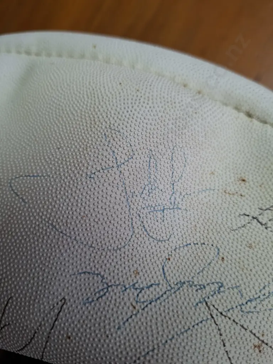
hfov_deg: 58.9
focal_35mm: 23
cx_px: 136
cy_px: 182
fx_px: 242
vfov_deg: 73.9
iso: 160
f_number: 1.8
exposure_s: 1/100
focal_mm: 5.54
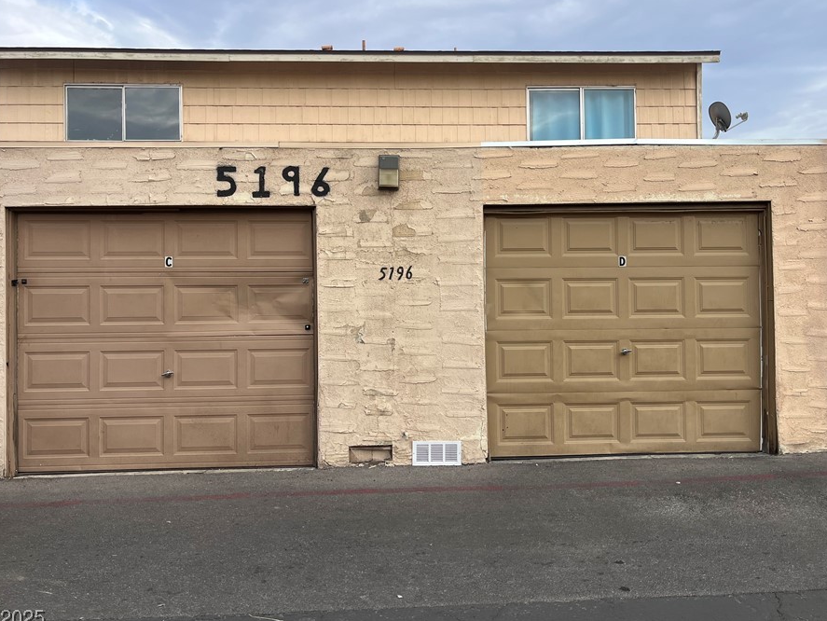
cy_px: 281
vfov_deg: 46.8
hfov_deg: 59.9
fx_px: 717
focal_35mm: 30
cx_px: 428
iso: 50
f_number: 1.6
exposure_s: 1/1776
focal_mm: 5.1
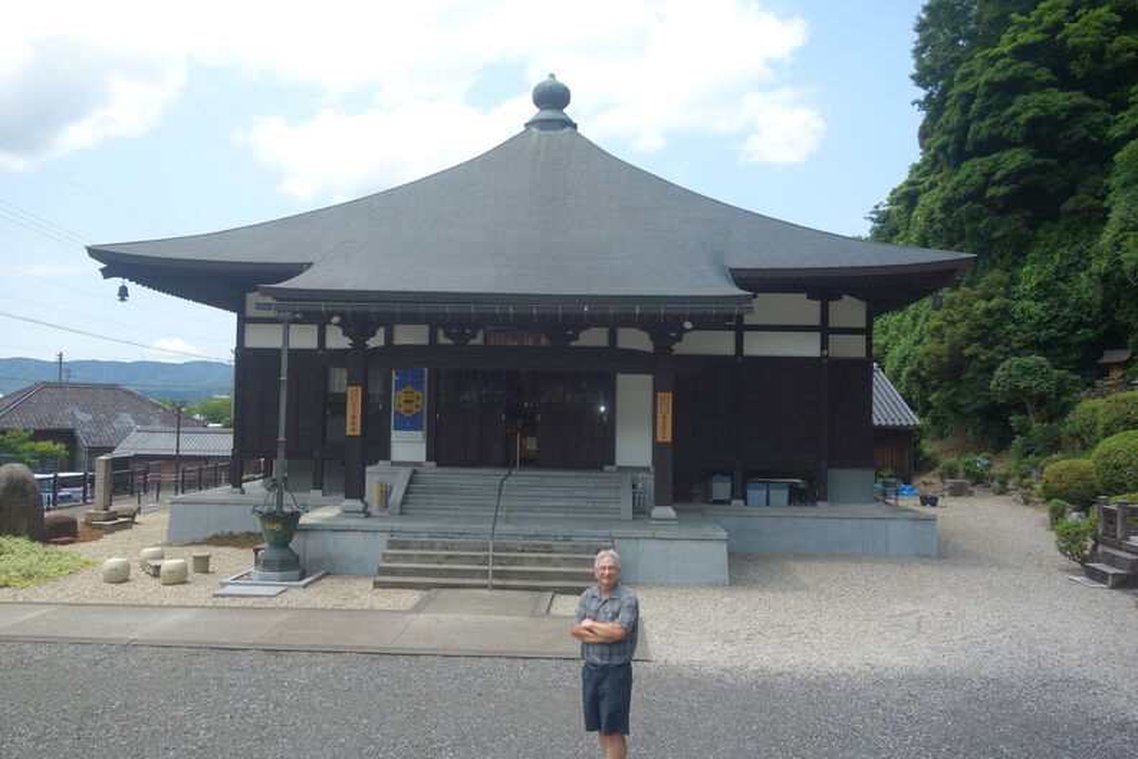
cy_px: 380
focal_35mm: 28
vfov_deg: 46.4
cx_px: 569
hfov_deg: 65.5
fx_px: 885
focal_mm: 10.4
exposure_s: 1/500
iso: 125
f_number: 4
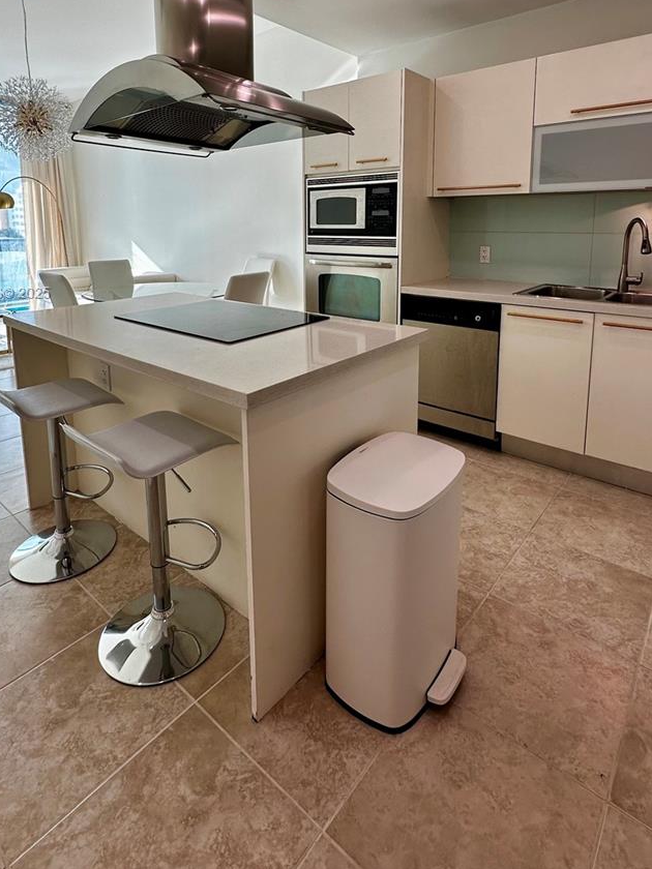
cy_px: 294
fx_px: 502
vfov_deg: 79.2
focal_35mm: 20
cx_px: 324
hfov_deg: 66.0
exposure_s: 1/230
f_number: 2.2
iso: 40
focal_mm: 2.22
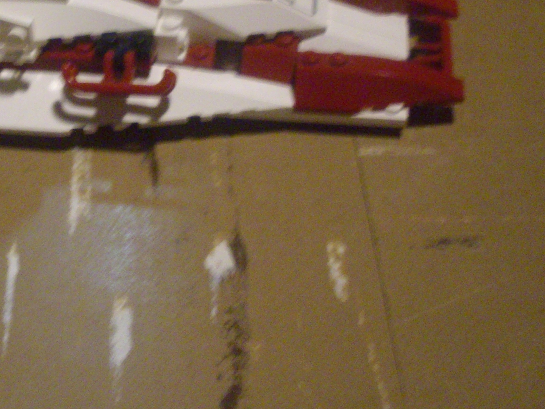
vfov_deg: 19.5
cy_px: 99
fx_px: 1181
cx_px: 139
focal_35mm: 75
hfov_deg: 25.7
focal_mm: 6.2
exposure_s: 1/6
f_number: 2.8
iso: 400
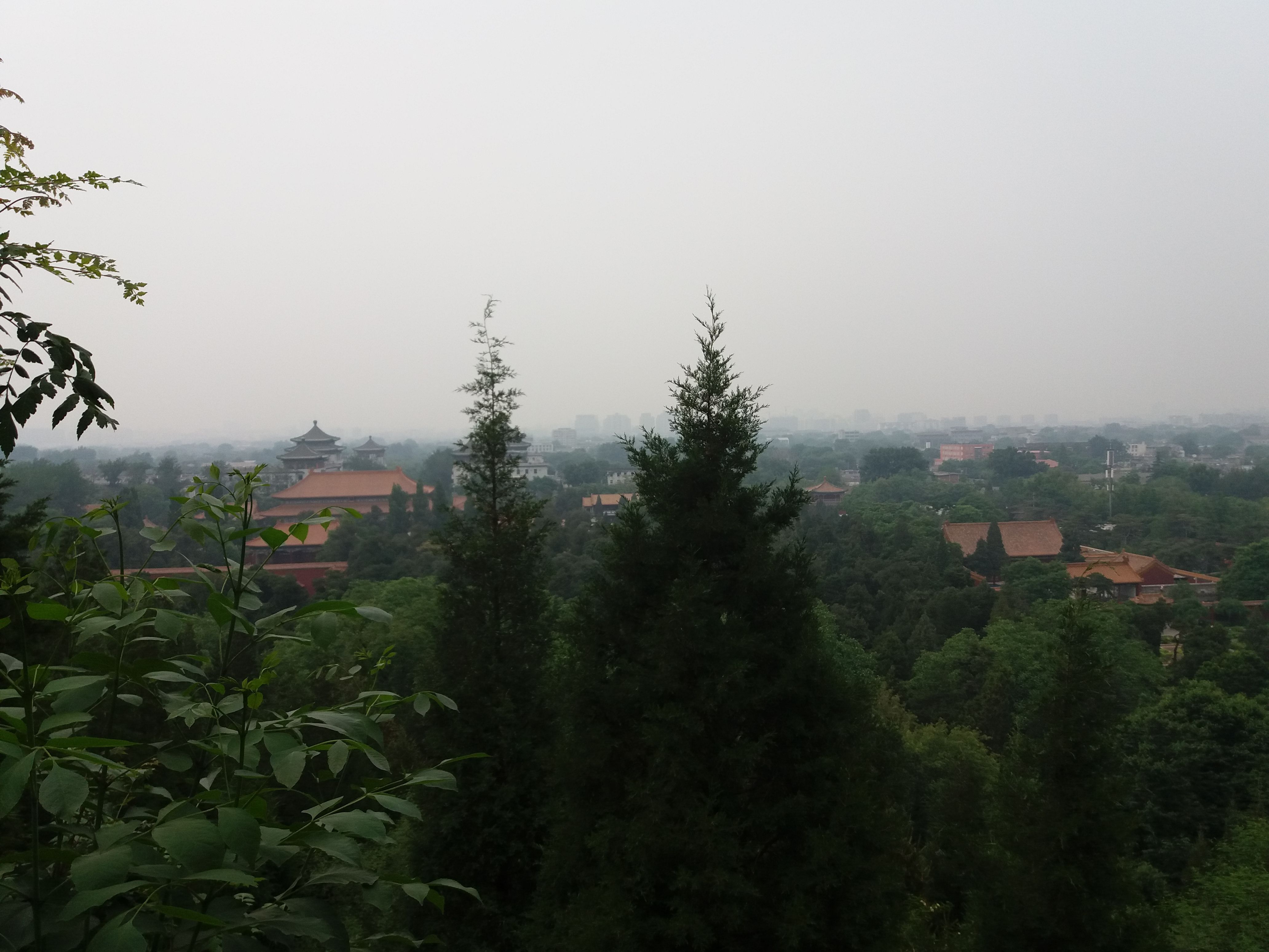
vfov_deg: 49.7
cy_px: 476
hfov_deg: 63.4
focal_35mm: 28
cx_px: 634
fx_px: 1026
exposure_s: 1/1052
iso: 64
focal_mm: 3.7
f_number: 1.9
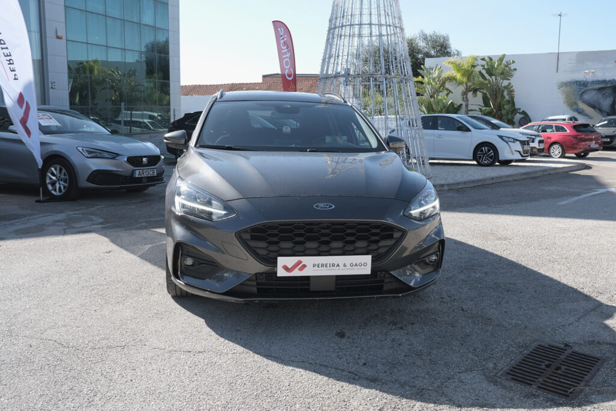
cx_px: 308
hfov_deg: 57.2
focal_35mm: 33
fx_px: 565
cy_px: 206
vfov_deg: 40.0
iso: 160
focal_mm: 22.1
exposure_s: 1/125
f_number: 9
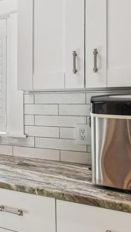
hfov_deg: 23.7
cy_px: 114
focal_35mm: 39
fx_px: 241
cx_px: -69
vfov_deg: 51.6
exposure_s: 1/25
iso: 100
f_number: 7.1
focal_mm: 10
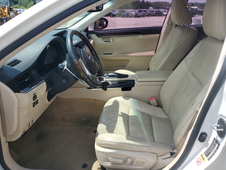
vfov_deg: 53.1
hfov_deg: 67.3
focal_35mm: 26
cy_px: 85
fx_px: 170
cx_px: 113
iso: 50
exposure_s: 1/2000
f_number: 1.5
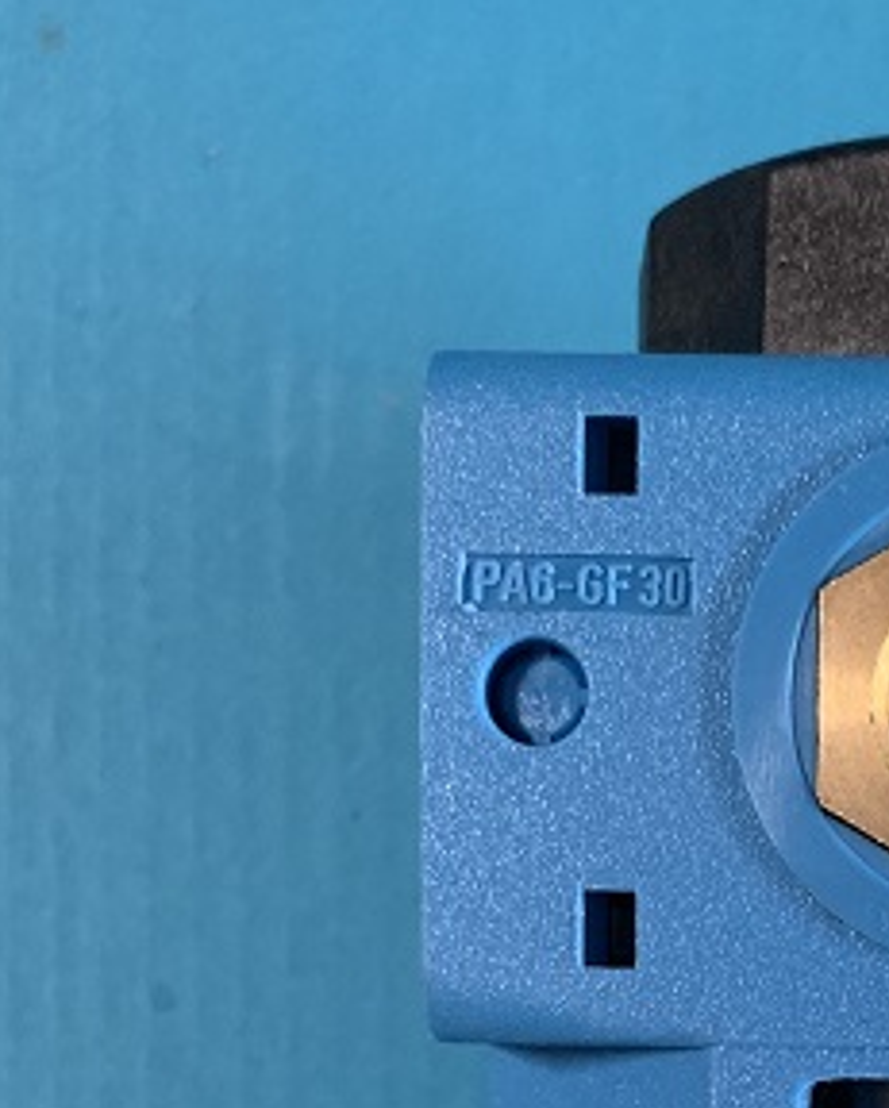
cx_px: 956
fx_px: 2331
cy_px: 1206
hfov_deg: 20.6
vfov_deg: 25.0
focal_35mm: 71
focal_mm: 4.25
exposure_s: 1/60
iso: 320
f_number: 1.8
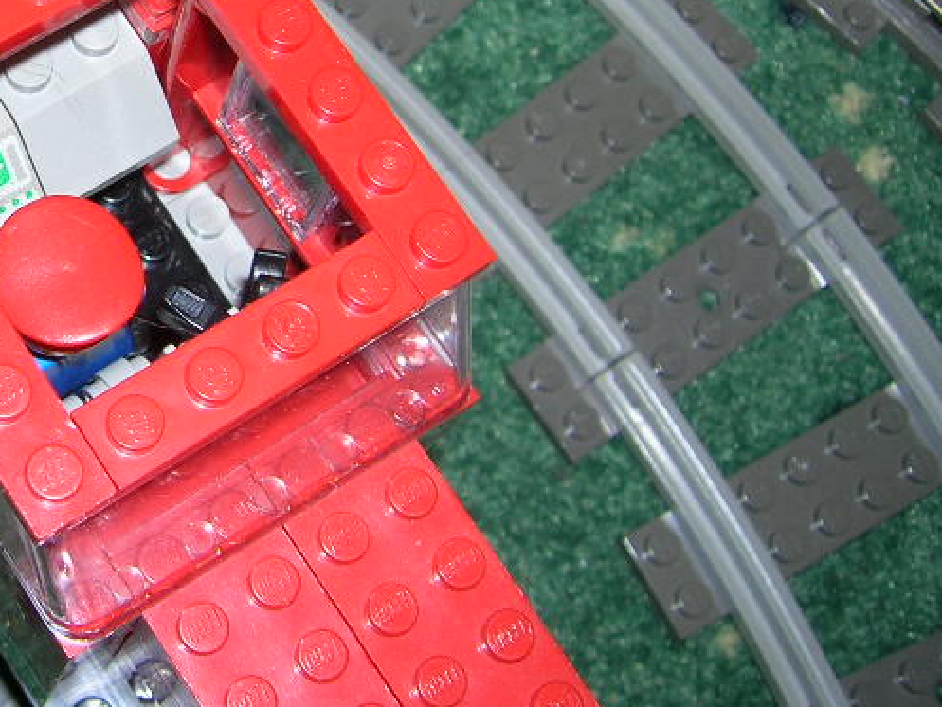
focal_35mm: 70
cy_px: 93
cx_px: 47
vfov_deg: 20.7
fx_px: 1905
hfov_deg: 26.6
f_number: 2.9
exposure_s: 1/60.1
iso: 50
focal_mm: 5.7
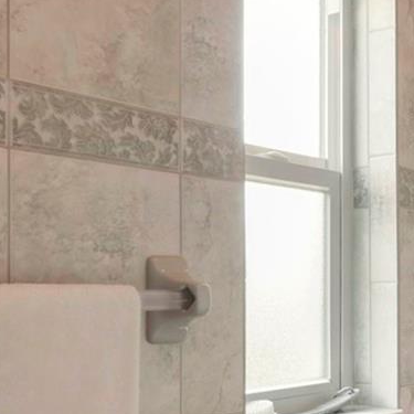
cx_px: 416
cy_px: 301
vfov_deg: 29.2
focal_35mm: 58
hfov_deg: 27.8
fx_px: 785
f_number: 8
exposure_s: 1/8
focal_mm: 16
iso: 400
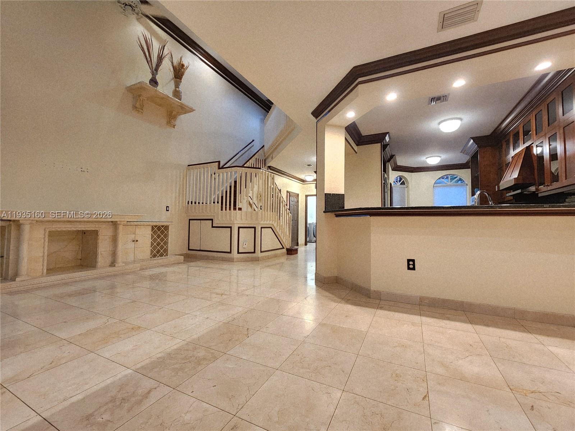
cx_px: 288
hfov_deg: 106.2
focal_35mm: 13
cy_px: 216
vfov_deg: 89.9
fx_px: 216
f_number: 2.2
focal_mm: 2.2
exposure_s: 1/60.2
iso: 320
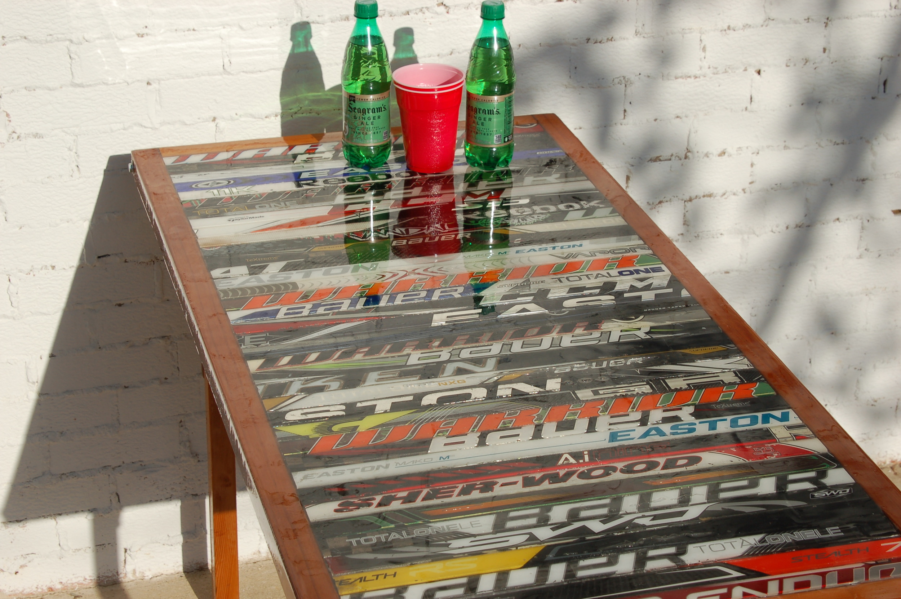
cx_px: 450
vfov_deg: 18.1
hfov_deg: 27.0
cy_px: 300
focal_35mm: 75
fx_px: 1875
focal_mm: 50
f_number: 10
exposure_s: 1/400
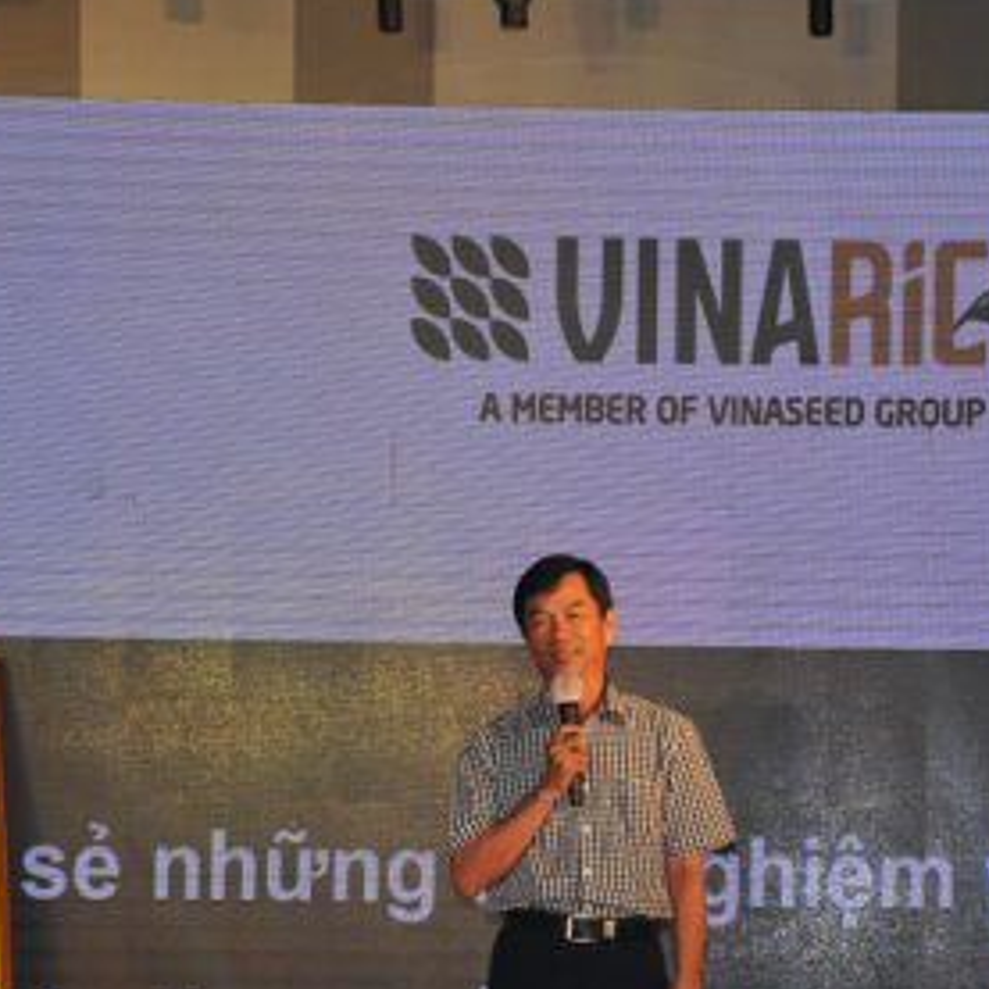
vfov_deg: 12.1
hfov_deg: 12.1
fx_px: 4655
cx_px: 741
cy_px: 696
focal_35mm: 144
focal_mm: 52
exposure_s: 1/250
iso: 1000
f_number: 6.3
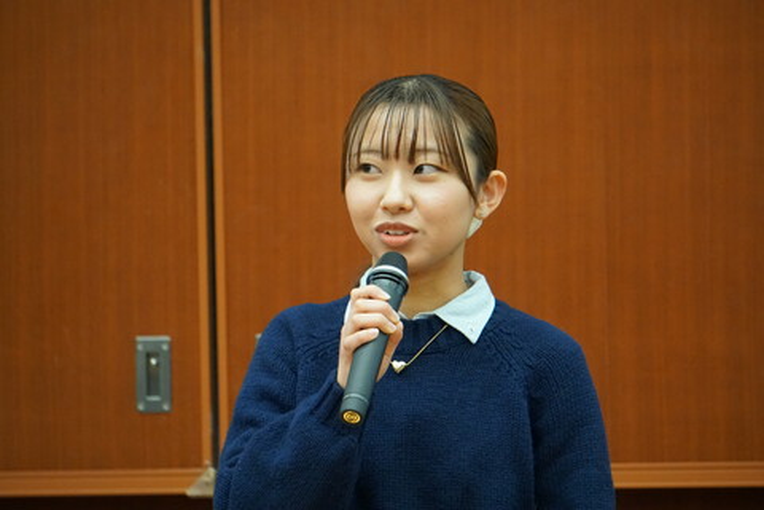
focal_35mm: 242
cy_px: 255
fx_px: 5125
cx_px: 382
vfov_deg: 5.7
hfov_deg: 8.5
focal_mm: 161
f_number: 6.3
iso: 6400
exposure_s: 1/200
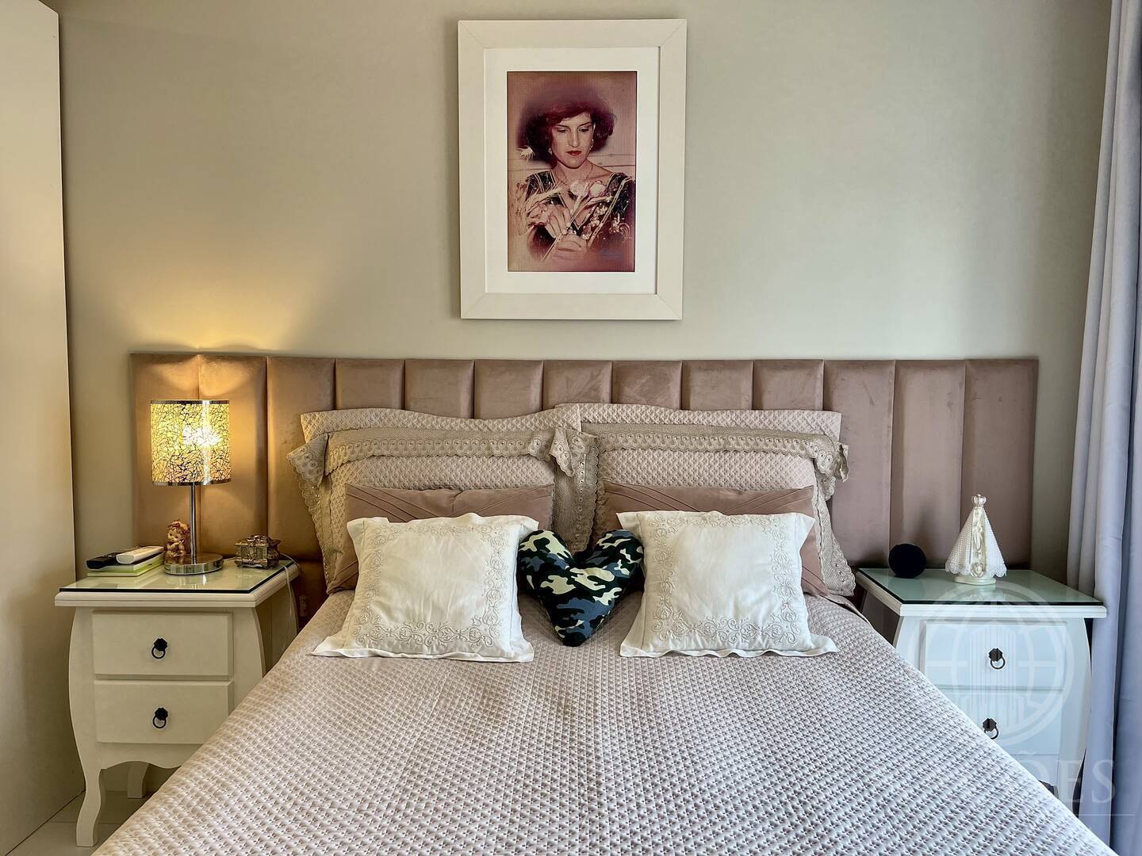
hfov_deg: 69.4
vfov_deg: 54.9
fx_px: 825
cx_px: 571
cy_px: 428
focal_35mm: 25
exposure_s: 1/120
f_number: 1.6
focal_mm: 5.1
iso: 64
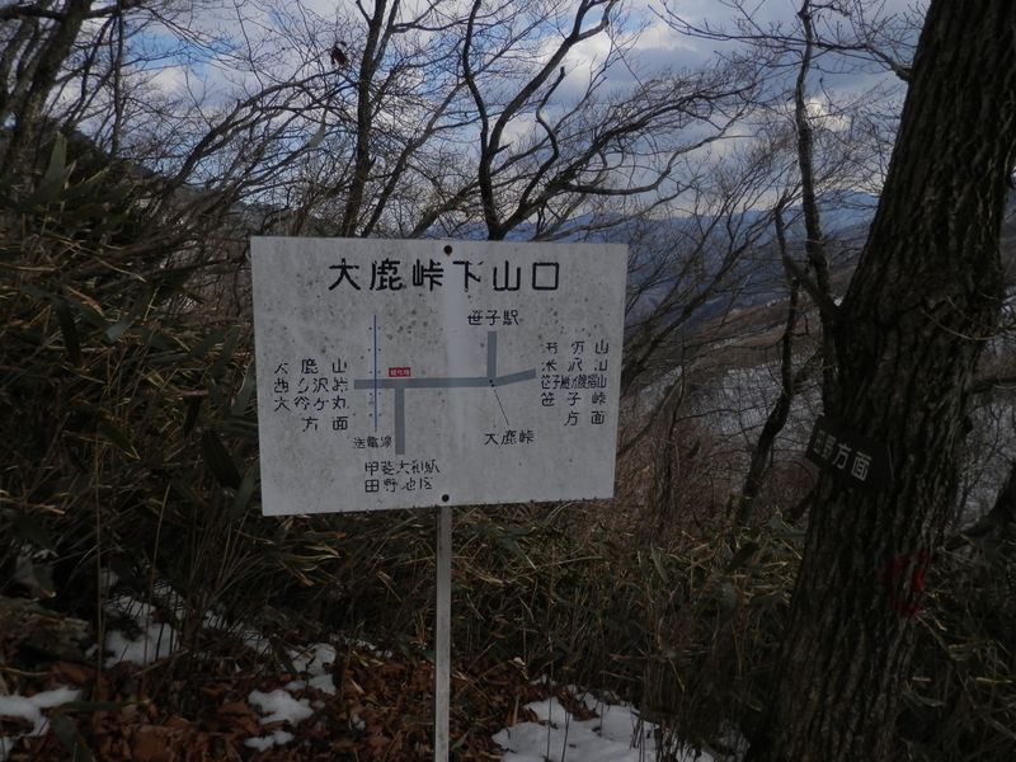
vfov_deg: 54.9
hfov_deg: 69.4
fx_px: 734
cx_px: 508
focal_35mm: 25
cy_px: 381
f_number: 8.7
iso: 80
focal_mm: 4.5
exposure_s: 1/160
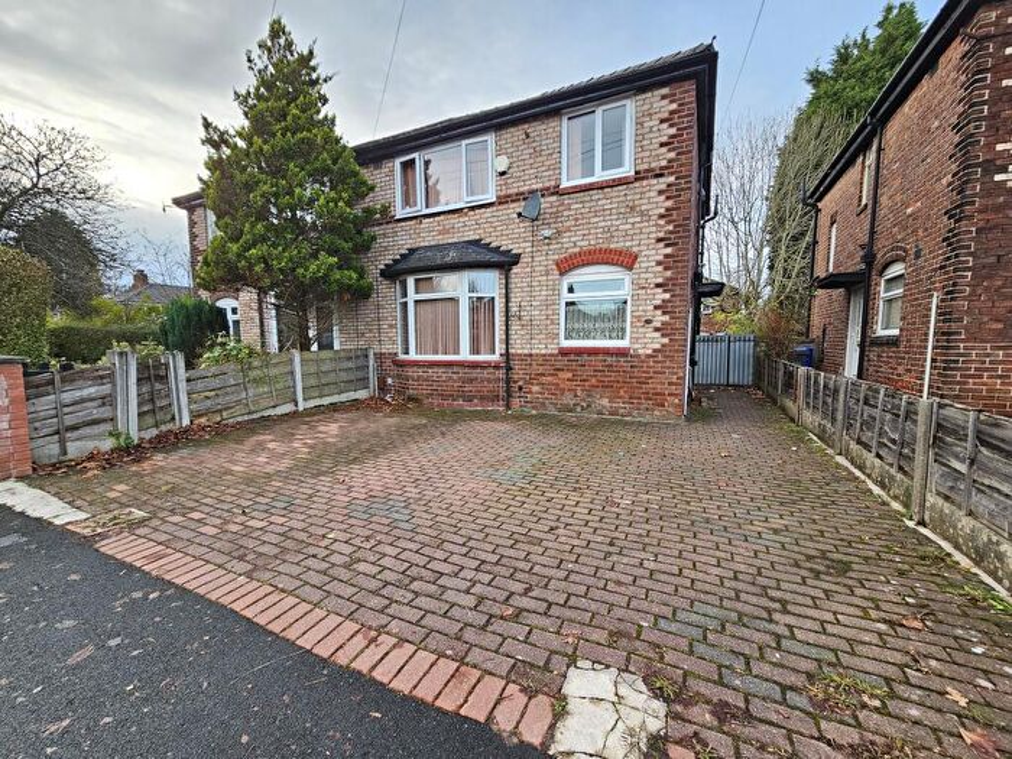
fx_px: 380
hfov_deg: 106.2
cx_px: 506
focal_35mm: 13
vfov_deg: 89.9
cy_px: 380
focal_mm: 2.2
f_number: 2.2
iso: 64
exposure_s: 1/100
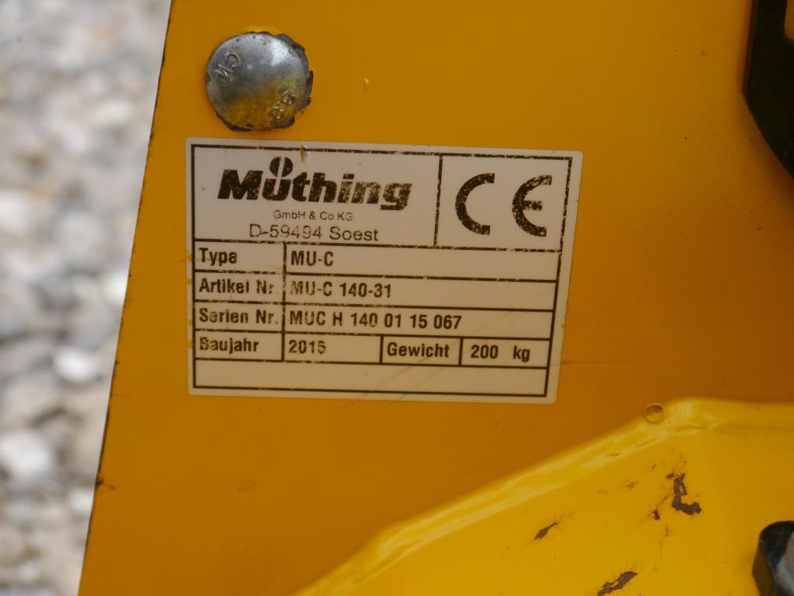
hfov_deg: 26.3
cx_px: 397
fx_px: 1697
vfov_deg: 19.9
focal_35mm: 74
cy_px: 298
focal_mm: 37
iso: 160
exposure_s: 1/125
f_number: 6.3
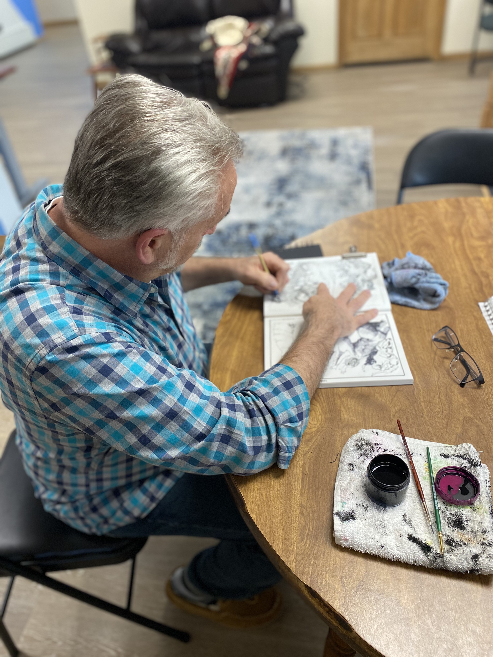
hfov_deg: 53.1
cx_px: 246
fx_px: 494
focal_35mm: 26
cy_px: 328
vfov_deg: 67.3
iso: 160
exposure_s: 1/60
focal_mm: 4.25
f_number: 1.8
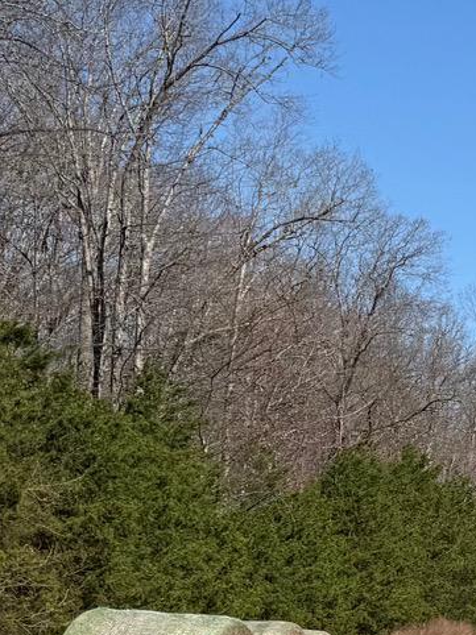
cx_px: 1349
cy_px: 420
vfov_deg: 19.2
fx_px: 1872
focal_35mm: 102
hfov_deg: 10.8
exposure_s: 1/5714
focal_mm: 6.76
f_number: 1.78
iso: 80
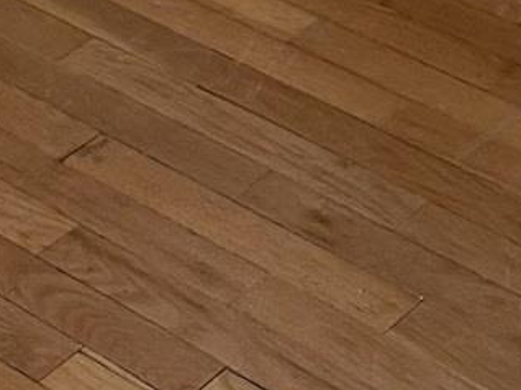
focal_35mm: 174
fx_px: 2617
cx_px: 16
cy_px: -1352
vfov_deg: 6.3
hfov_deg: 11.3
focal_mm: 6.76
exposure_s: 1/120
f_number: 1.78
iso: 320
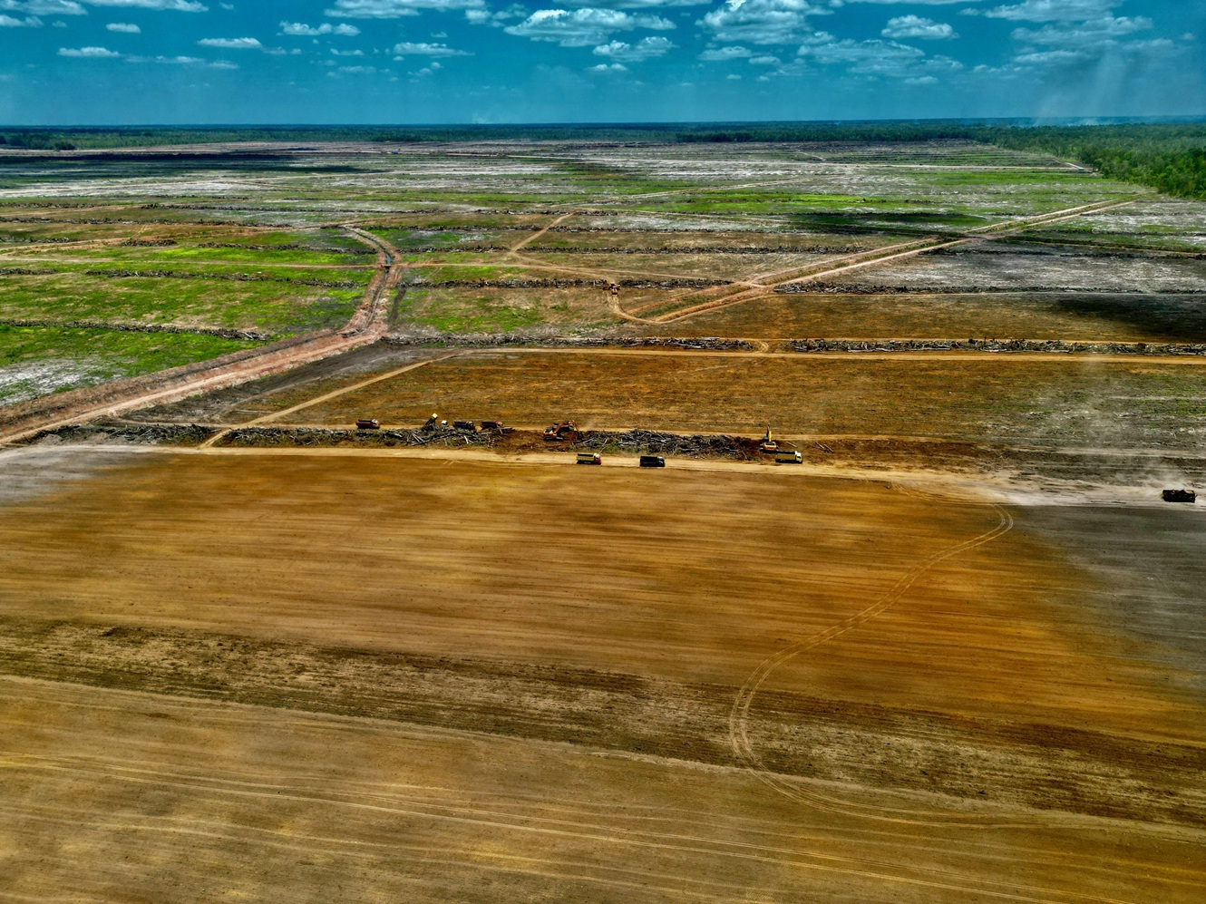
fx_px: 836
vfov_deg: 56.8
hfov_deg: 71.6
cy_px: 452
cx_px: 603
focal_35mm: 24
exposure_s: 1/3000
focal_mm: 6.72
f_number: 1.7
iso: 100
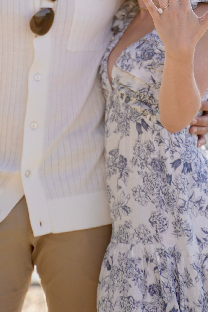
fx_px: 1732
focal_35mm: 200
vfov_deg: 10.2
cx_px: 105
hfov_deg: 6.9
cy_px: 18
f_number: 2.8
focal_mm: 75
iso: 100
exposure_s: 1/500
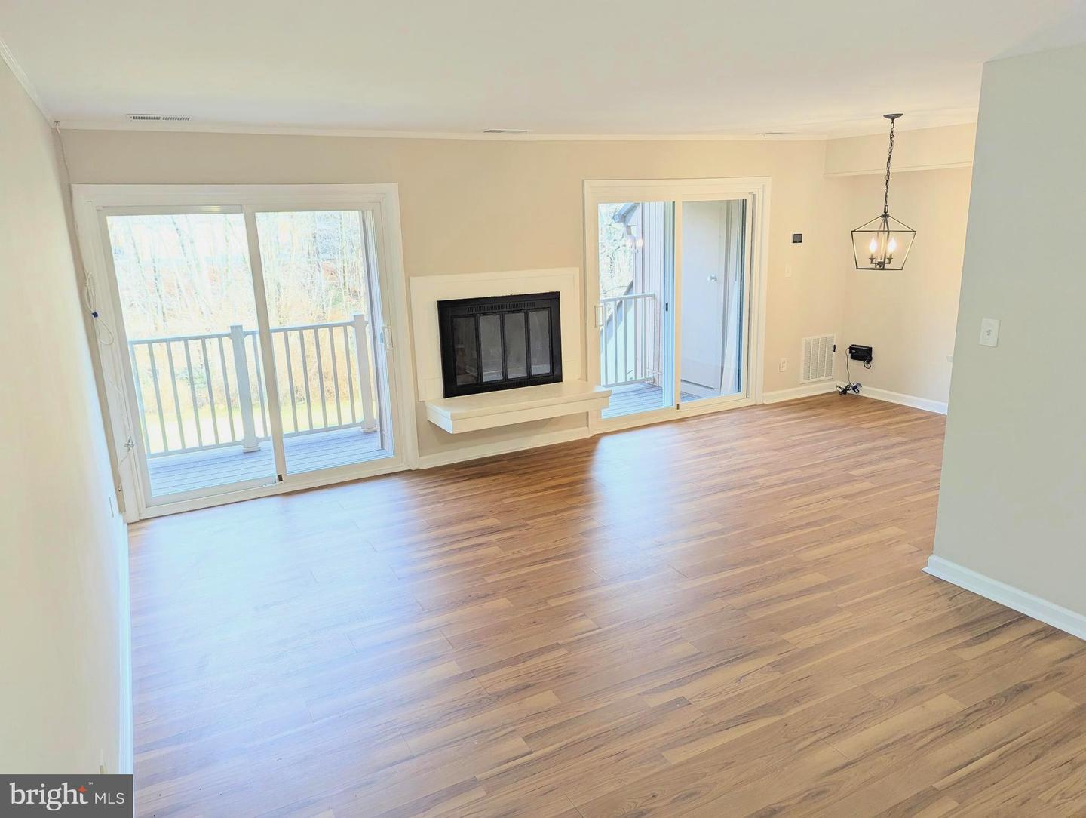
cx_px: 543
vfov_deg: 56.9
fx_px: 754
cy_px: 409
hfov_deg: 71.5
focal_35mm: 24
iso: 41
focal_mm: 6.81
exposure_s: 1/60
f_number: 1.85
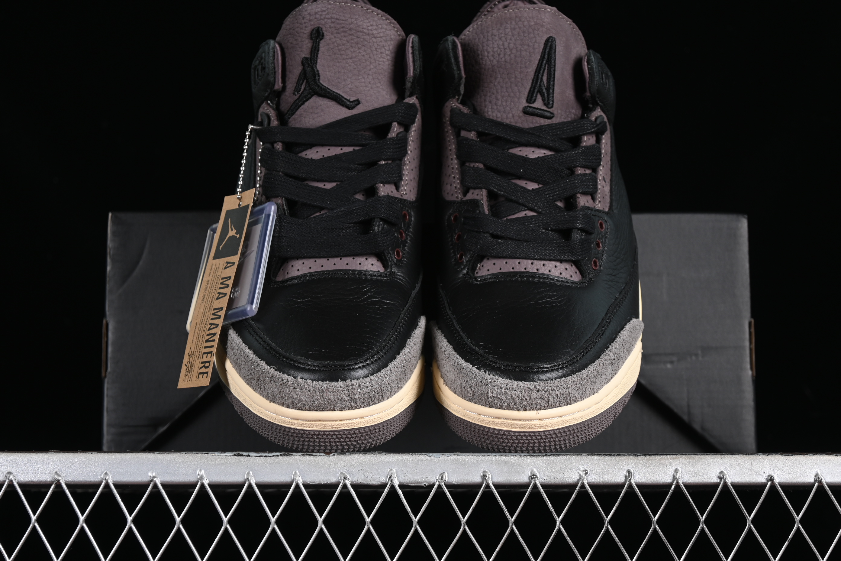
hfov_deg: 27.0
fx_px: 1752
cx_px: 420
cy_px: 280
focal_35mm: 75
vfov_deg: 18.2
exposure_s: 1/60
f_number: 6.3
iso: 160
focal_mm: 50
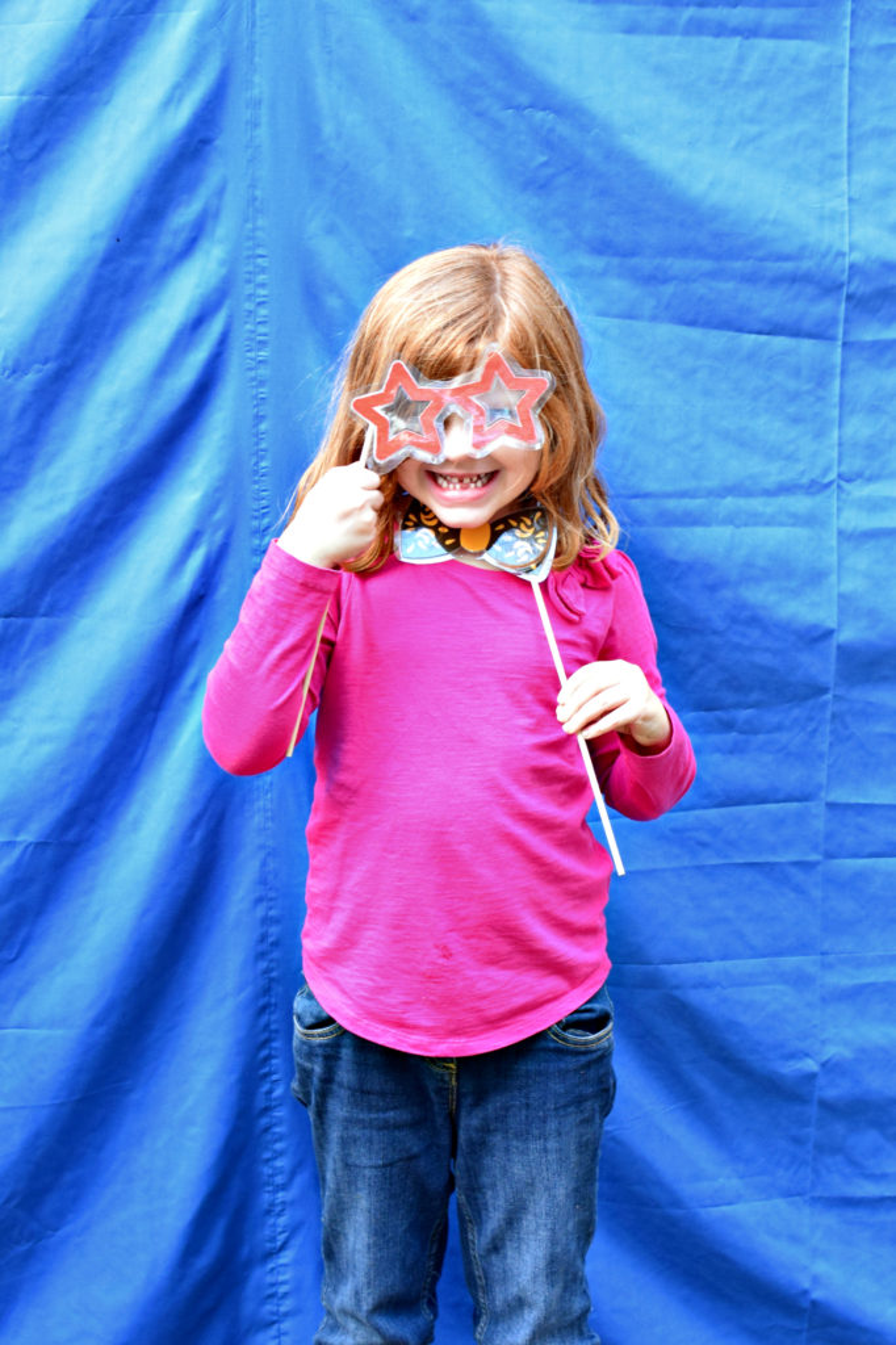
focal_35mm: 52
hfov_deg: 25.7
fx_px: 1961
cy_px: 672
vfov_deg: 37.9
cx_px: 448
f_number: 4.5
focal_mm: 35
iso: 800
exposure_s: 1/80
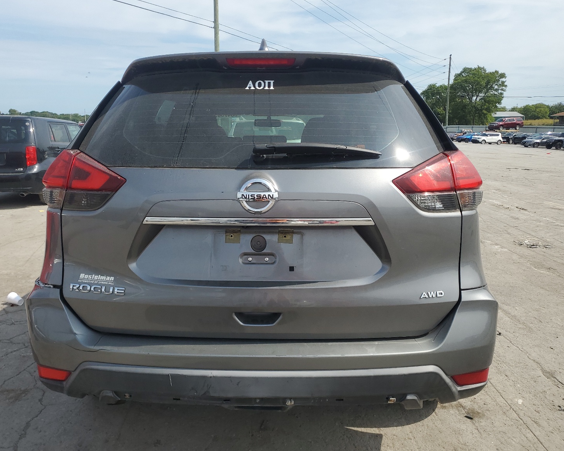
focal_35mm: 28
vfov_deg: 51.5
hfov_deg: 62.2
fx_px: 467
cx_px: 271
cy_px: 225
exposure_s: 1/3333
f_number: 1.5
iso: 50
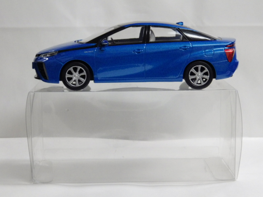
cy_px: 98
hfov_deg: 22.5
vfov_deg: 17.0
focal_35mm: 87
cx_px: 132
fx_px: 661
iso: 800
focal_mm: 15.6
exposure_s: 1/60
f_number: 4.4
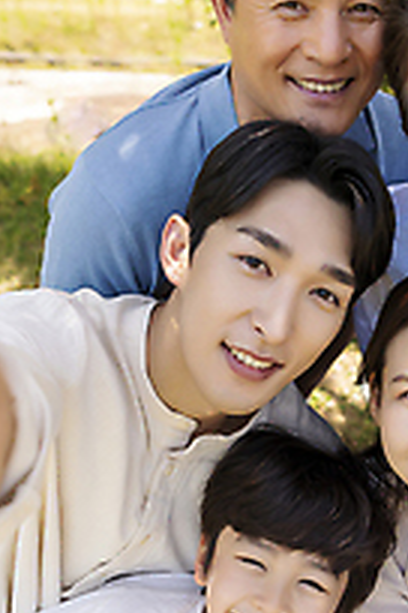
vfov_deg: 41.8
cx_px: 308
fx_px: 799
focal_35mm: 47
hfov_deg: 28.2
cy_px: 343
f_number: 3.5
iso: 100
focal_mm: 24
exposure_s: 1/500
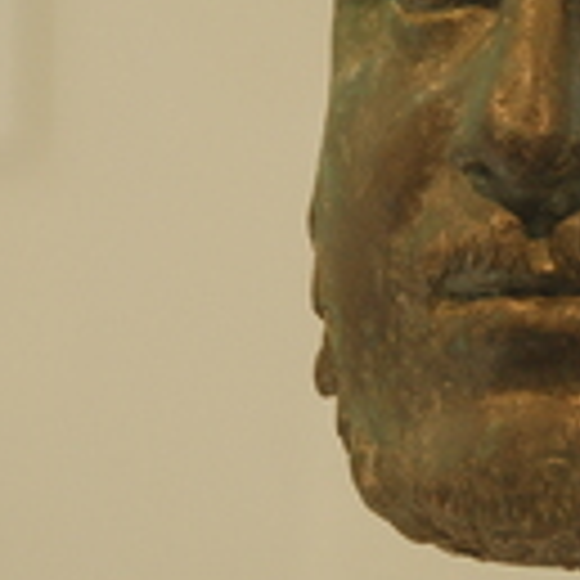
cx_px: 638
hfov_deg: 4.9
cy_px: 99
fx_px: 6748
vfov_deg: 4.9
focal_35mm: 356
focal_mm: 82
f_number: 5.3
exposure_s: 1/60
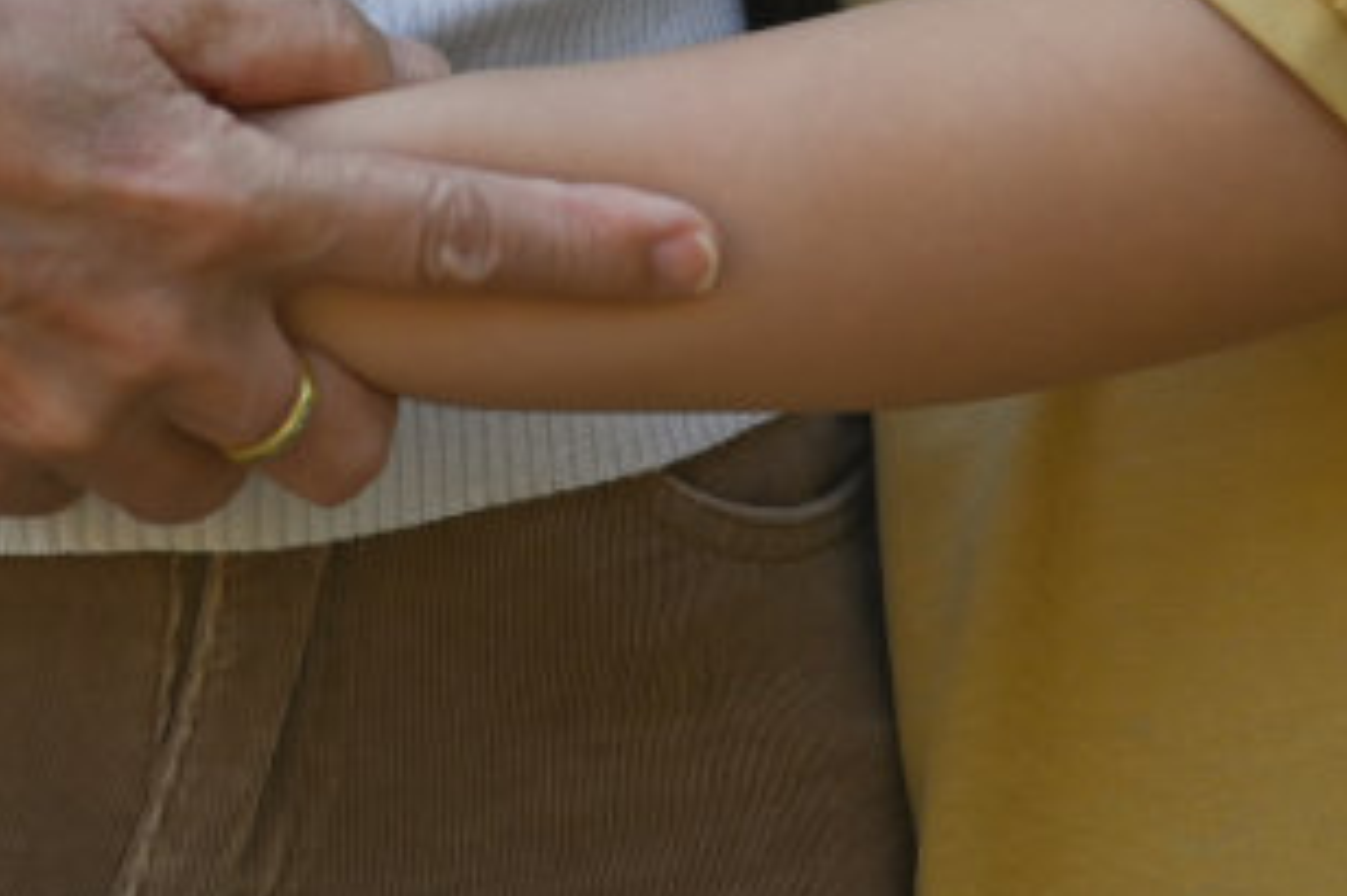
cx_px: 975
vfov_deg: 2.5
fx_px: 20418
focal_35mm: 546
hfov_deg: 3.8
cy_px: -702
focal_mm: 105
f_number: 4
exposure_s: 1/320
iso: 100
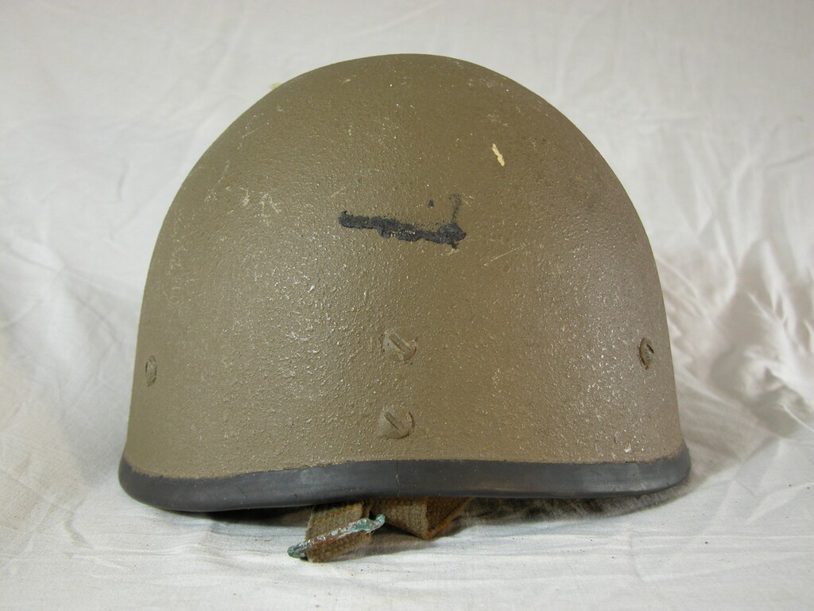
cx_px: 407
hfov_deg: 41.2
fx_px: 1082
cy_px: 306
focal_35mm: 46
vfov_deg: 31.5
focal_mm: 11.6
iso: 100
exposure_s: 1/4.4
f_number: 3
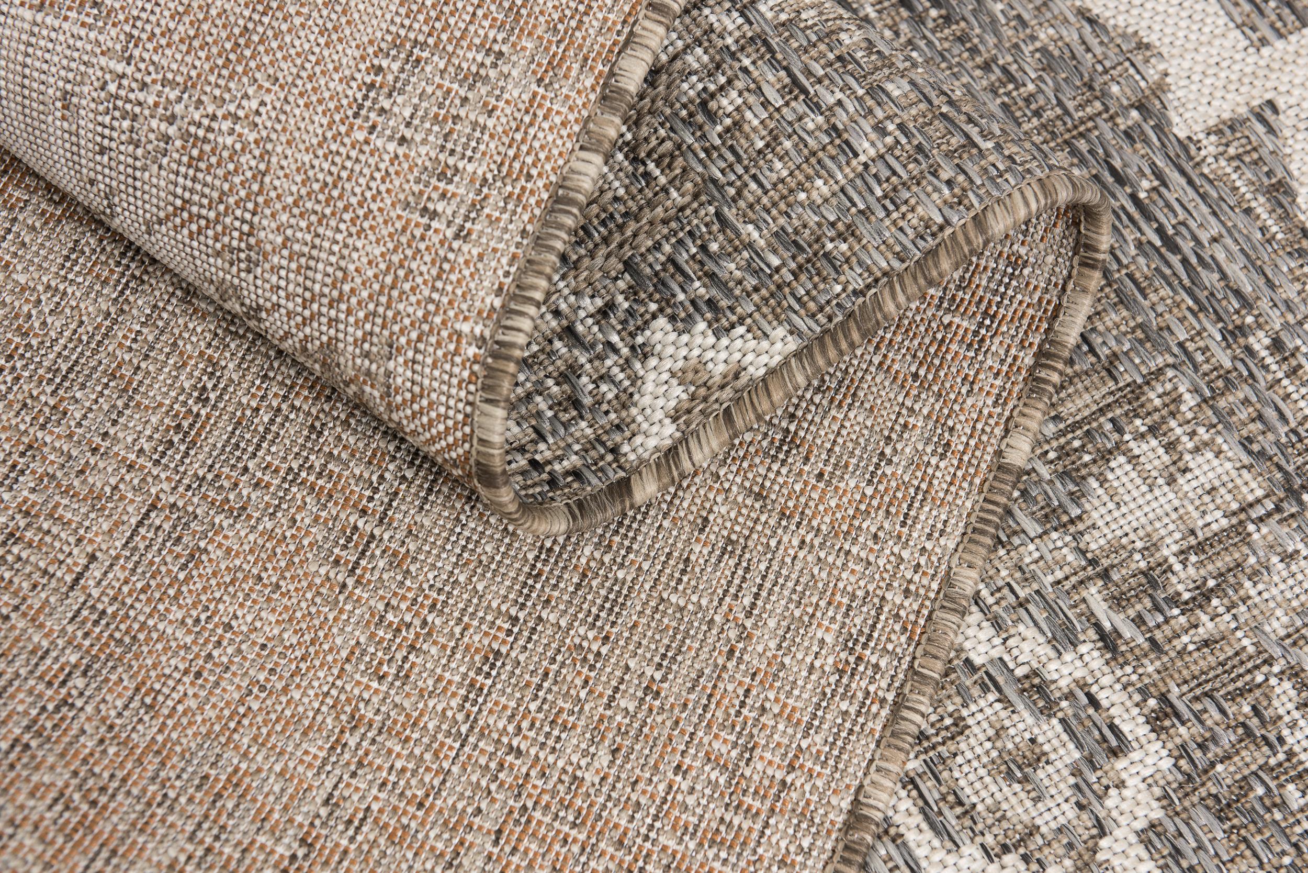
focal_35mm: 70
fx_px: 2544
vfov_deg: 19.5
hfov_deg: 28.8
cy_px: 436
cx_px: 654
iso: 200
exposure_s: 1/80
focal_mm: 70
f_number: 8
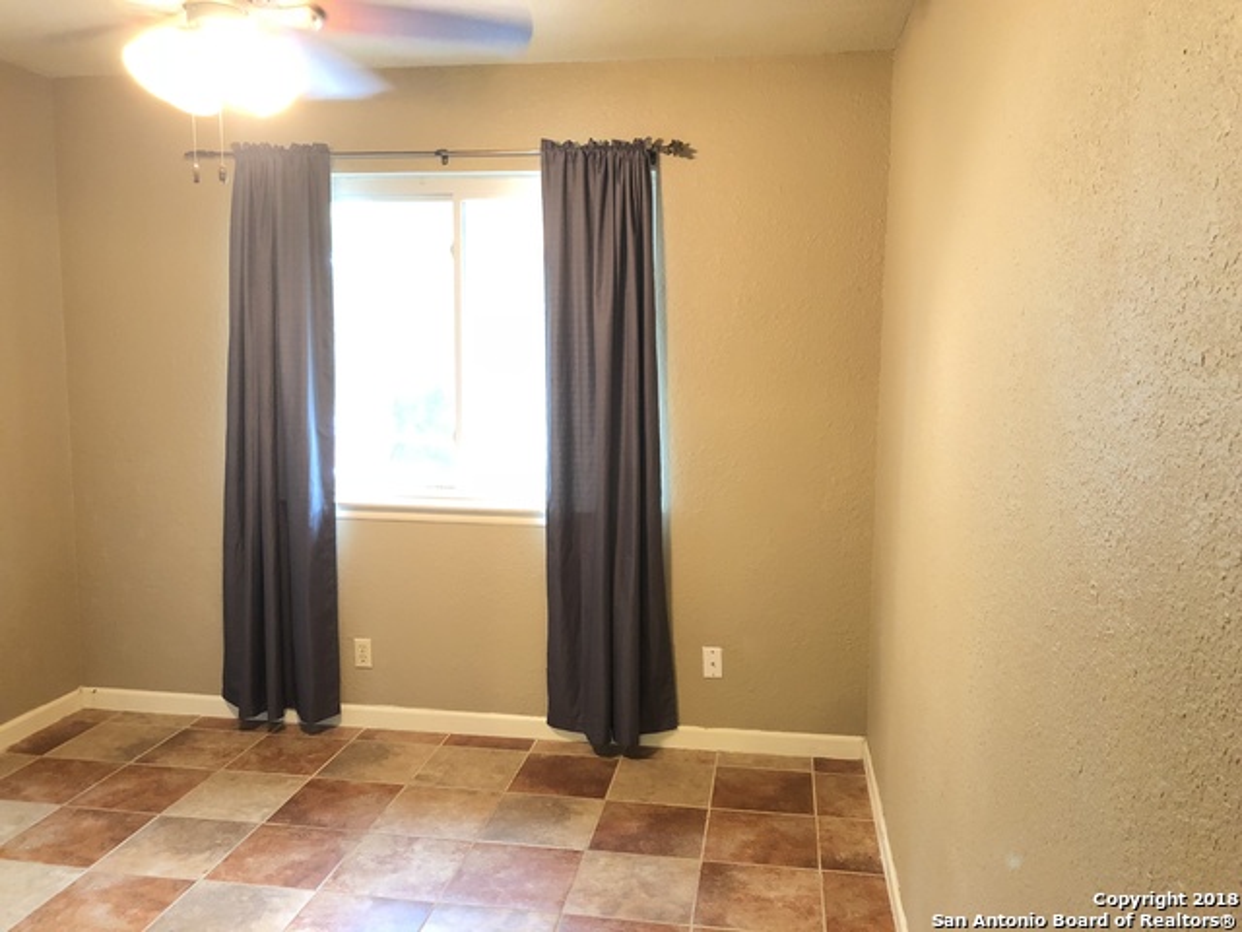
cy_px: 466
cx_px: 621
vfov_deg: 49.7
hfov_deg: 63.4
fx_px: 1005
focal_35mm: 28
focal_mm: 4
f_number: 1.8
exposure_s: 1/4
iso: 125
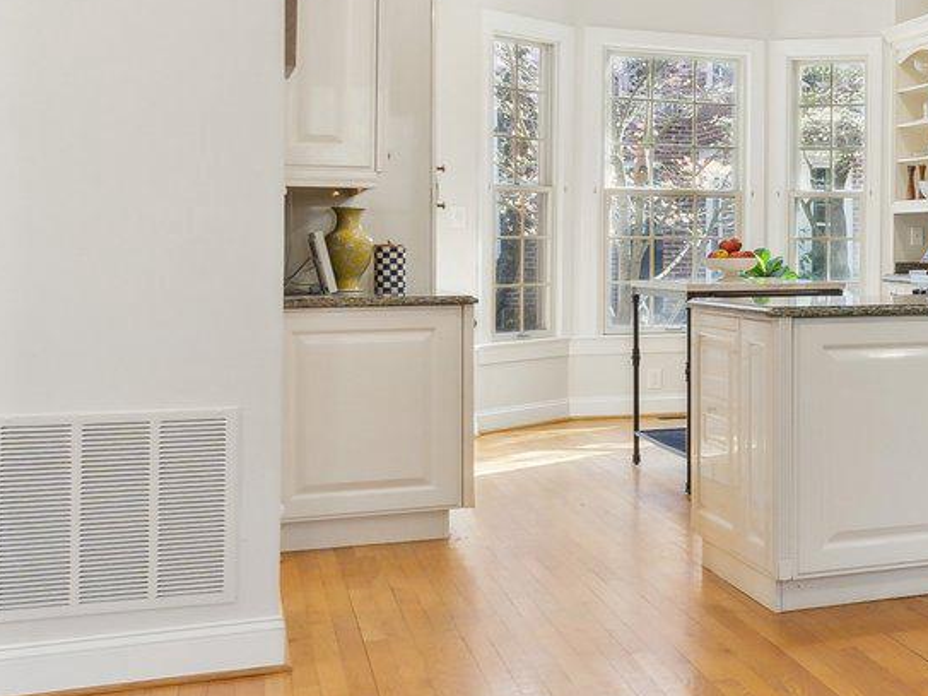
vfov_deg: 24.4
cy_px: 239
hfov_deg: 25.2
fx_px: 1603
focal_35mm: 60
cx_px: 1359
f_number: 7.1
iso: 200
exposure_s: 1/6
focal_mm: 16.5
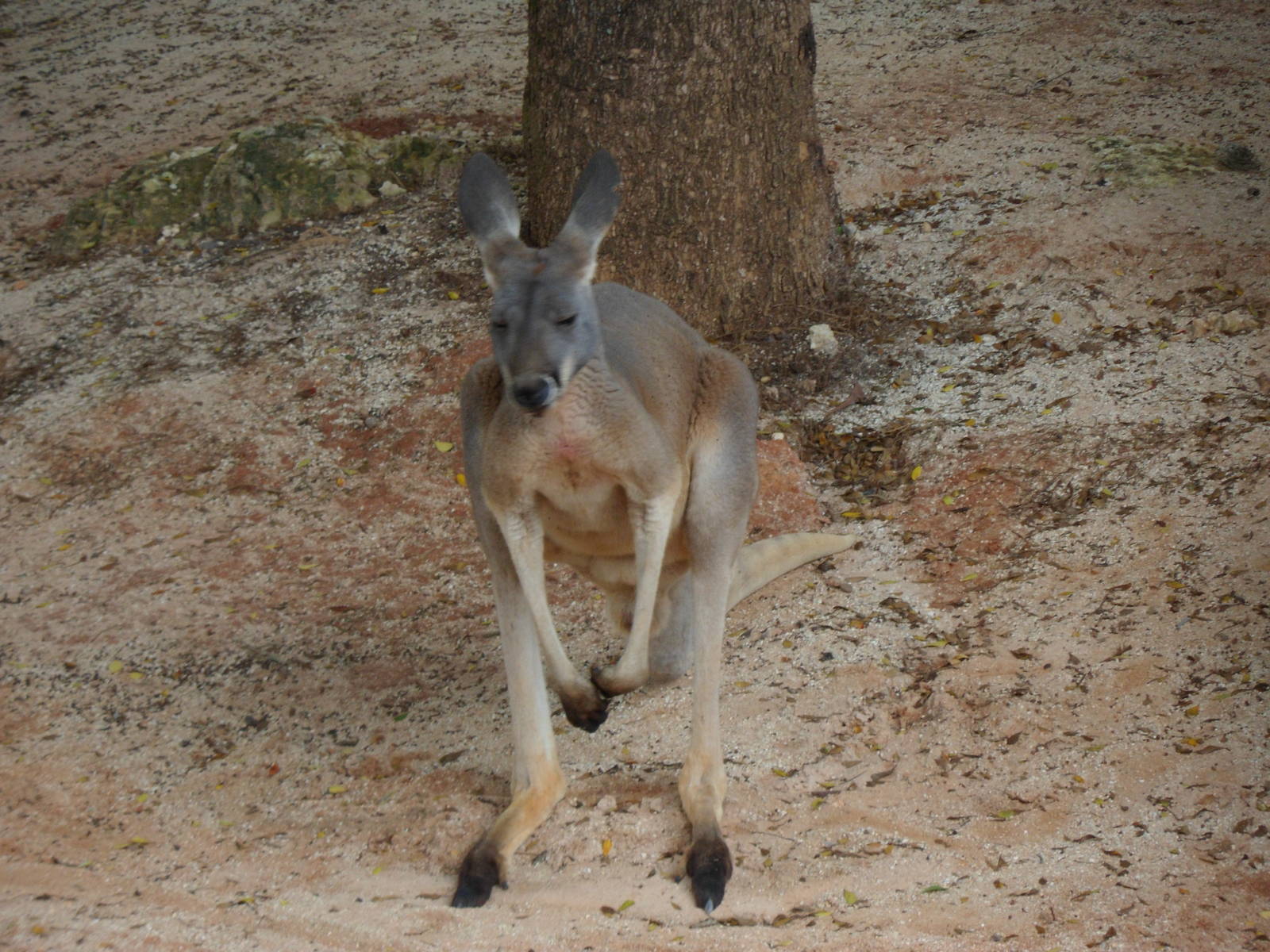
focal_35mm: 270
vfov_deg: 5.5
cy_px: 476
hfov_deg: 7.3
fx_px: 9906
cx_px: 635
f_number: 5.9
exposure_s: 1/60
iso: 100
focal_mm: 46.8
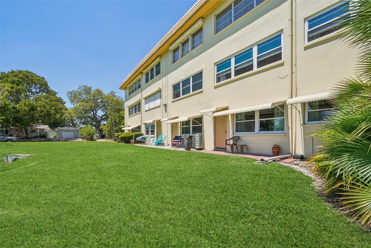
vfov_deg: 77.3
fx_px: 155
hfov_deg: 100.4
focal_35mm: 15
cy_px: 124
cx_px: 186
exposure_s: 1/350
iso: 100
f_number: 8
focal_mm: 10
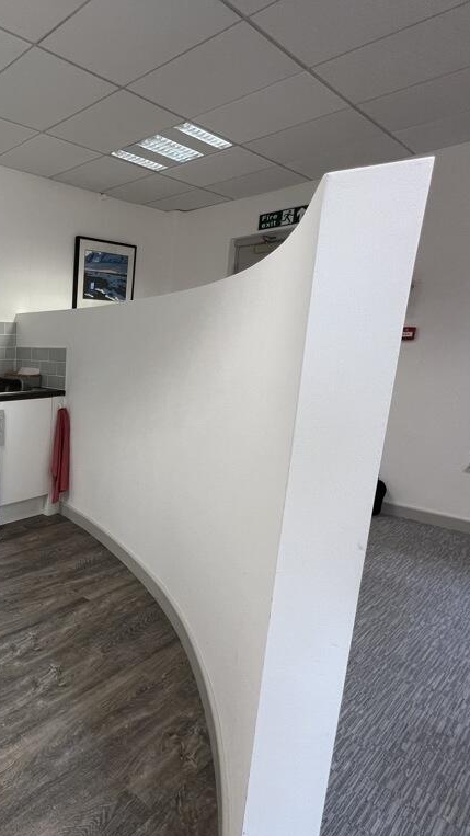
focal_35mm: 19
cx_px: -31
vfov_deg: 89.6
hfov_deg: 45.8
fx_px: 421
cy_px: 420
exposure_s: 1/100
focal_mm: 1.57
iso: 80
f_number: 1.8
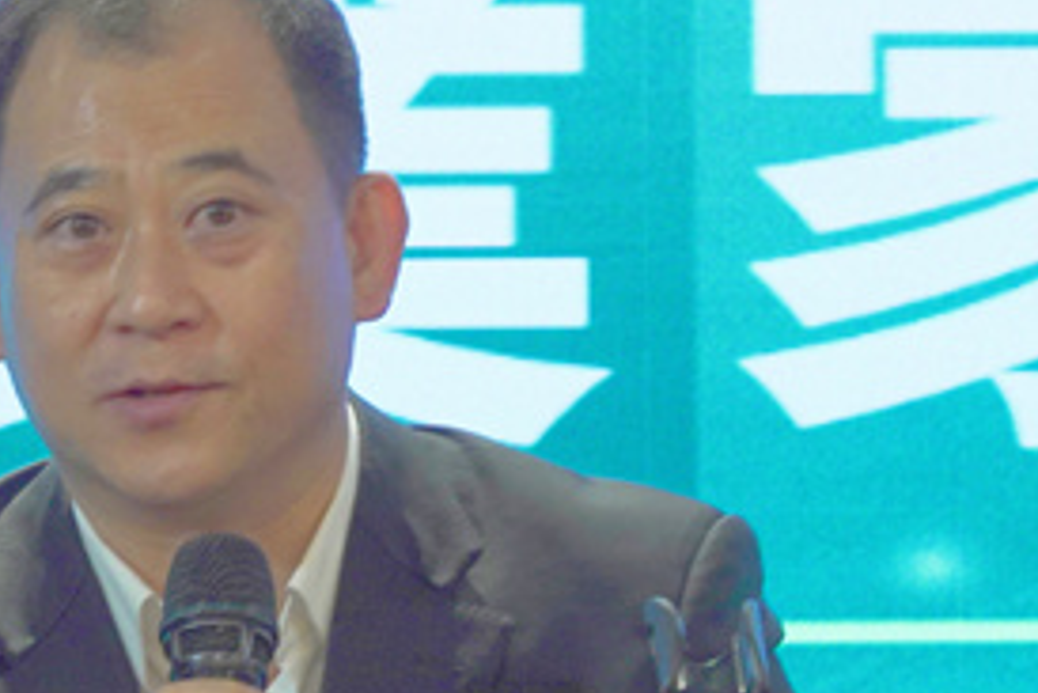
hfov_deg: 3.3
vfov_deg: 2.2
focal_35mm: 632
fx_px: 18231
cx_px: 277
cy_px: 288
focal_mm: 105.83
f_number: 5
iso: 400
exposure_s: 1/50
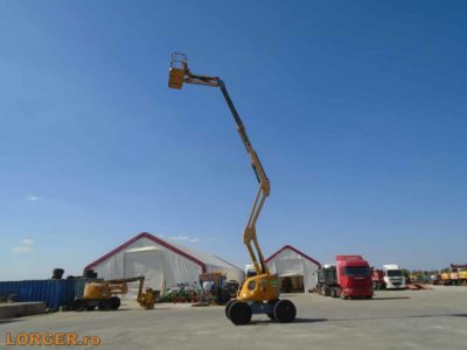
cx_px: 234
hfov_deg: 67.3
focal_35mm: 26
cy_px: 175
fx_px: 351
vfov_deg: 53.1
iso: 100
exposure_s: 1/320
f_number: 8
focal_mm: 4.6
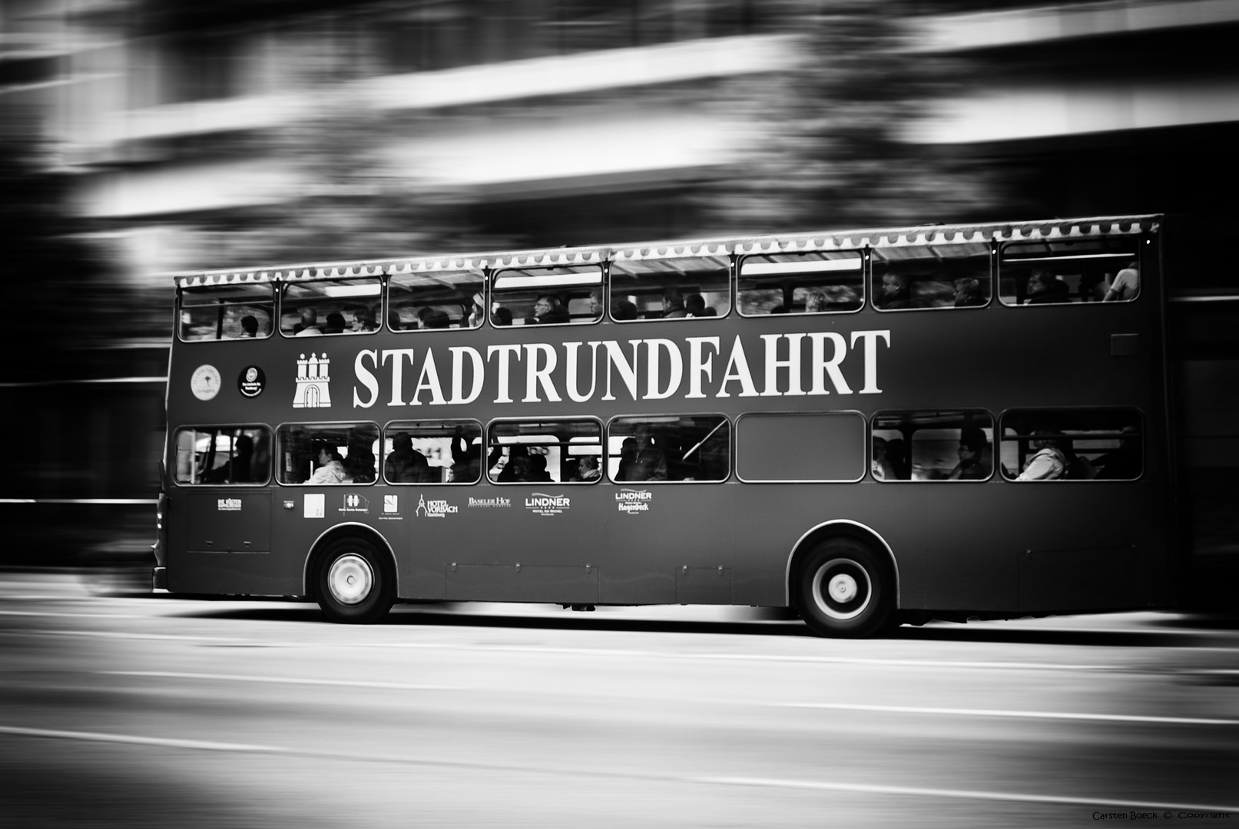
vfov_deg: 38.5
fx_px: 1189
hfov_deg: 55.0
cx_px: 620
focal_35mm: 34
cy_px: 414
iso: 100
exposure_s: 1/125
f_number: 5.6
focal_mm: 23
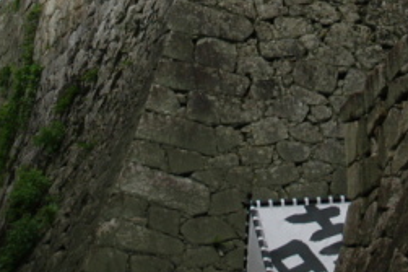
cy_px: -113
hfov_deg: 9.9
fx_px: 2356
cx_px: 358
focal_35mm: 208
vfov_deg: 6.5
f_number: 8
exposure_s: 1/250
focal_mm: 34
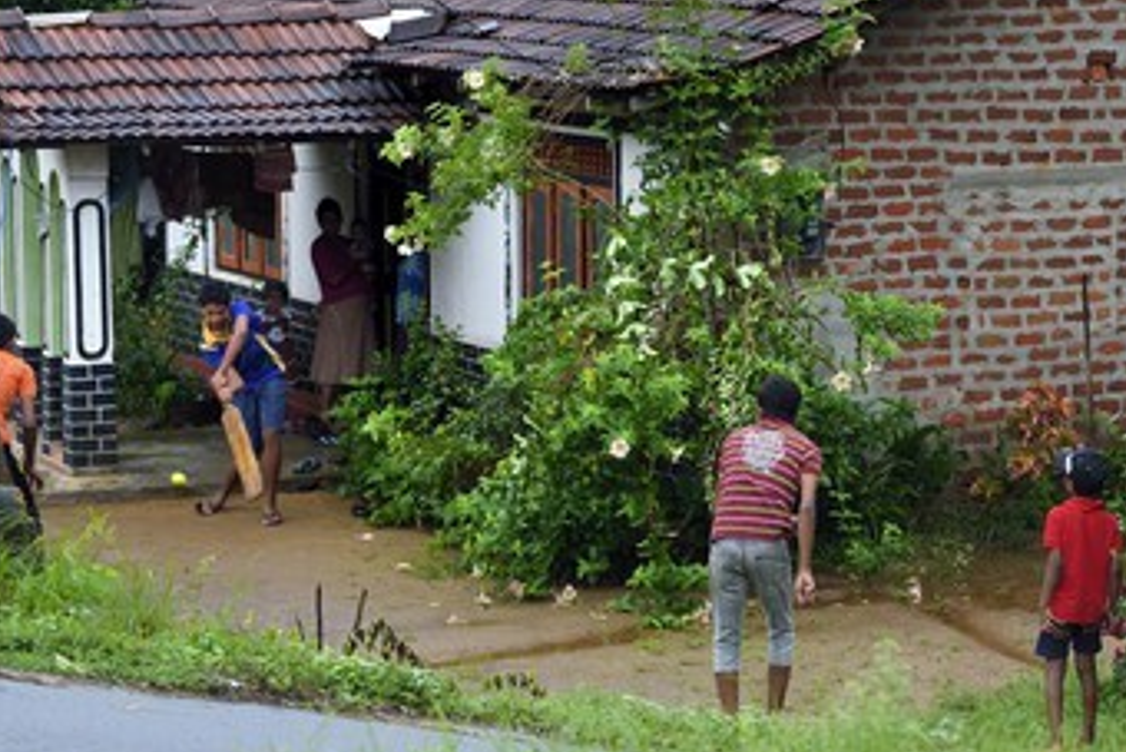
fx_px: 3942
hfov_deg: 16.3
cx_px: 503
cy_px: 315
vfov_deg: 10.9
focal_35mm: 126
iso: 800
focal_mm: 102
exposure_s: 1/250
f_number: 6.3
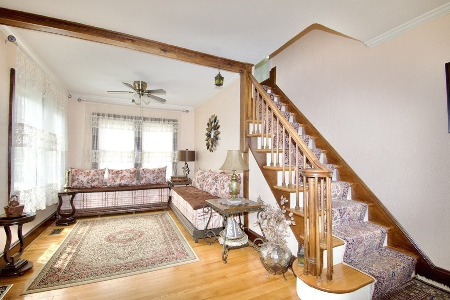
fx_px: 188
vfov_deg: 77.3
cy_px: 150
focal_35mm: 15
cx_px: 225
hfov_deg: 100.4
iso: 800
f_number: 4.5
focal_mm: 10
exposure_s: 1/160
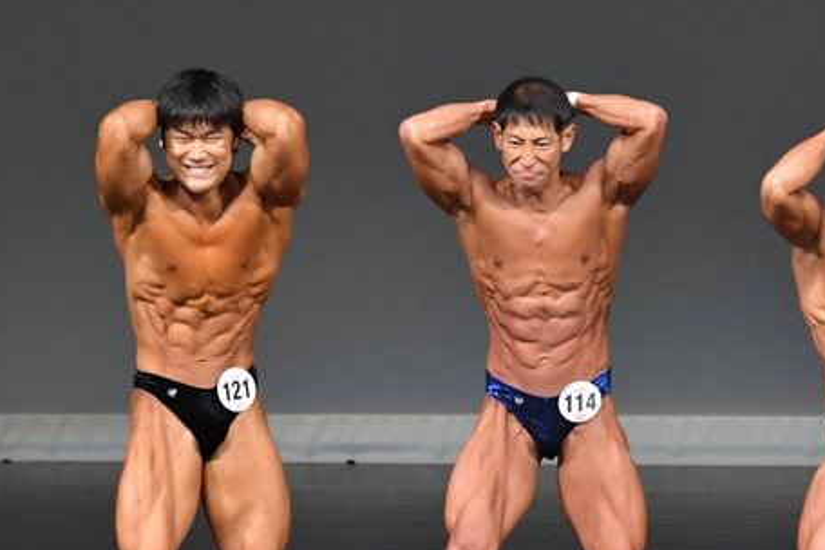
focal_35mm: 535
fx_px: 12259
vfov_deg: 2.6
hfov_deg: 3.9
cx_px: 462
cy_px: 358
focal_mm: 210
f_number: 5.6
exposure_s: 1/400
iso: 5000
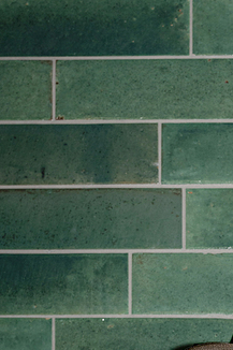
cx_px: 296
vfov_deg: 17.6
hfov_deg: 12.2
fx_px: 1059
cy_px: 448
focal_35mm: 109
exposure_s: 1/250
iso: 400
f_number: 5.6
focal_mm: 41
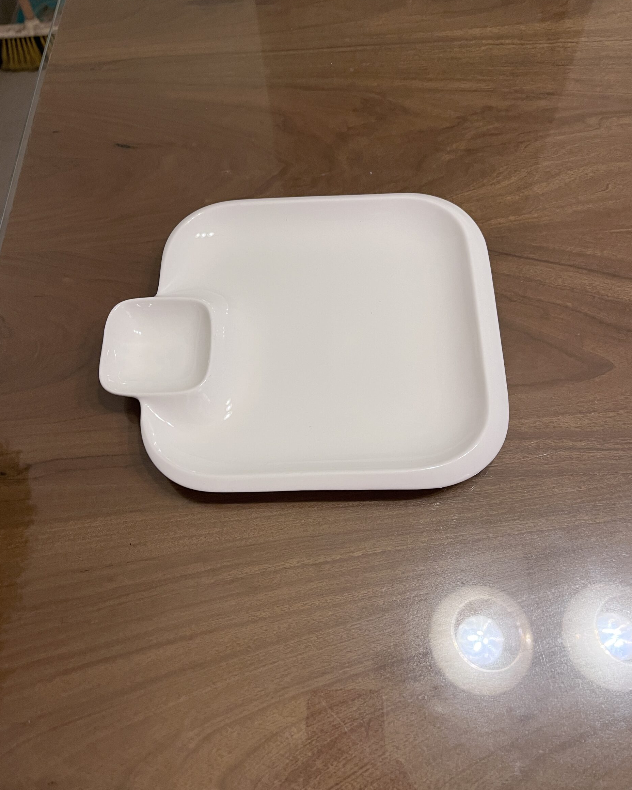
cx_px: 319
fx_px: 655
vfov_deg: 62.2
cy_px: 377
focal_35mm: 28
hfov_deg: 51.5
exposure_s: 1/50
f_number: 1.6
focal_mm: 5.1
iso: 160
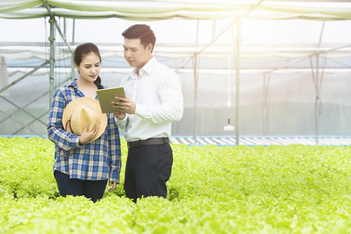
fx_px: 1169
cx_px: 176
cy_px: 117
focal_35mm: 120
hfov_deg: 17.1
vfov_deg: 11.4
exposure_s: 1/640
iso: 320
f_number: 8
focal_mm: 120
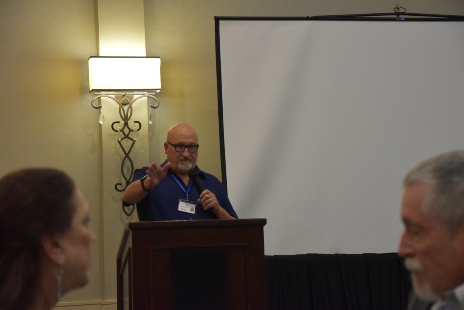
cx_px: 232
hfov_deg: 21.9
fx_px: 1199
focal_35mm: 93
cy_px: 155
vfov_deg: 14.7
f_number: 5.3
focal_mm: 62
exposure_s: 1/125
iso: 3600
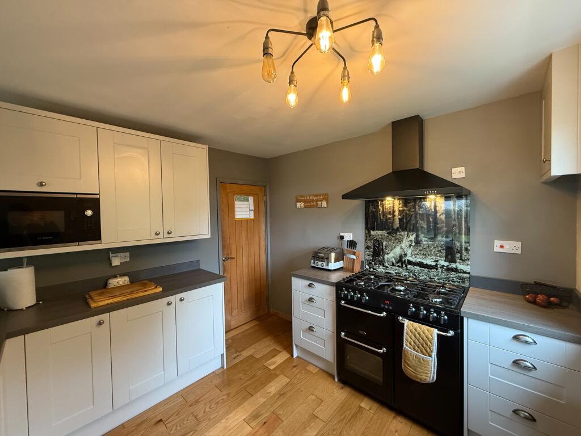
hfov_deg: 102.1
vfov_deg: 85.7
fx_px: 235
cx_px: 290
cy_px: 218
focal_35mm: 14
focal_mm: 2.22
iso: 320
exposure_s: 1/50
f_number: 2.2
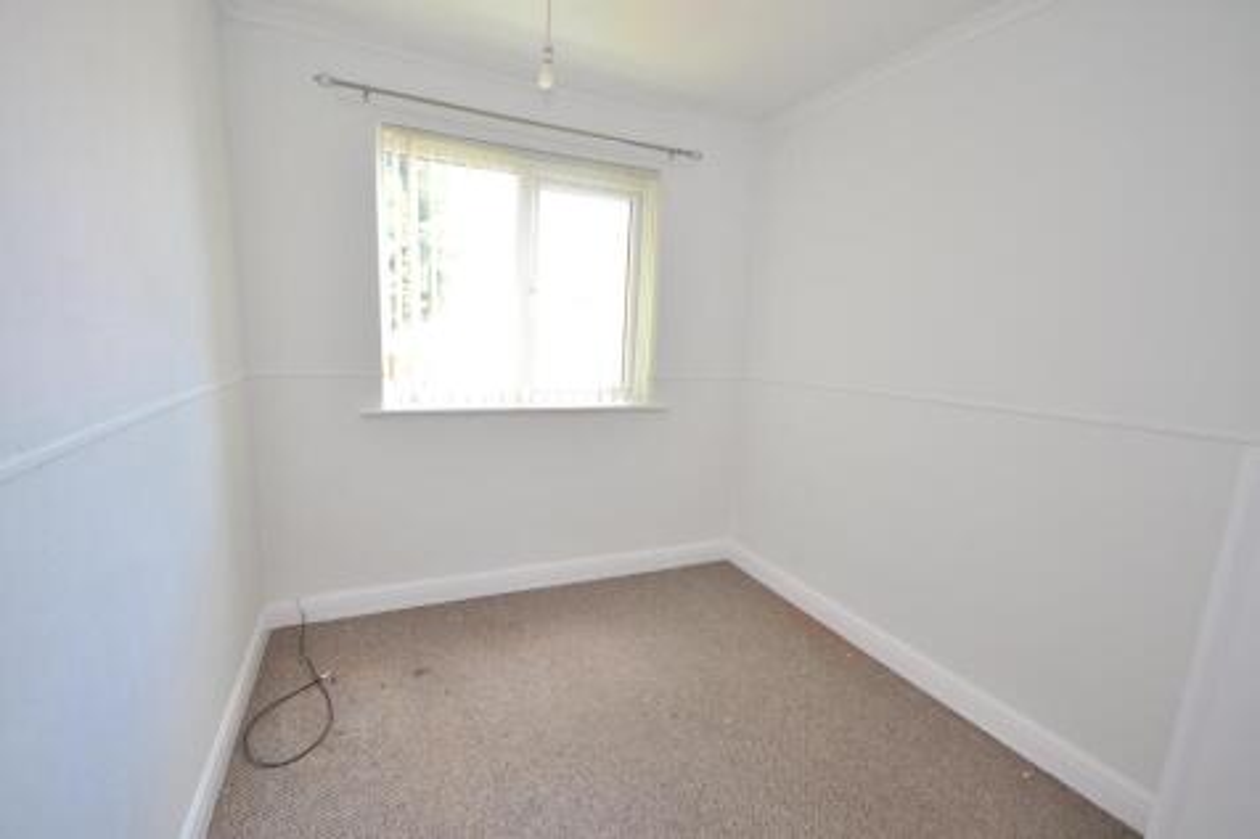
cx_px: 630
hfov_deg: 100.4
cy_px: 420
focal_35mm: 15
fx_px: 525
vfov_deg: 77.3
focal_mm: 10
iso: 450
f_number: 4
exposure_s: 1/60
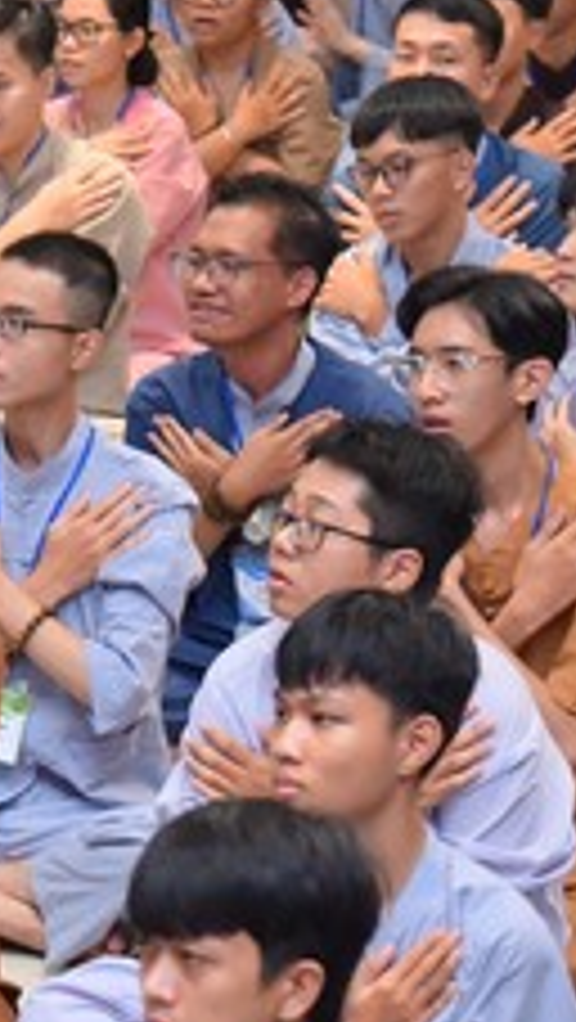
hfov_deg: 6.1
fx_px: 5366
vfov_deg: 10.9
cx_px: -230
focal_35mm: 198
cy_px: 624
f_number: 4
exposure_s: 1/160
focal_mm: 66
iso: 1250
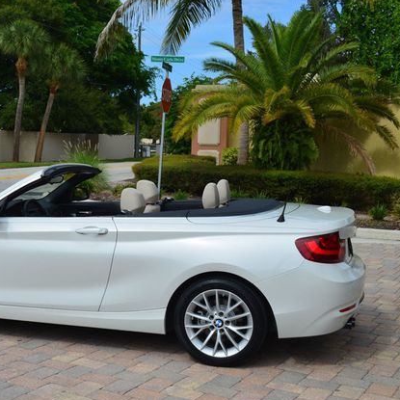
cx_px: 98
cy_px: 200
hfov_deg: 30.5
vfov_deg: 31.1
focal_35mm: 55
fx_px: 719
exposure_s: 1/125
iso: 100
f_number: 11
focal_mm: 28
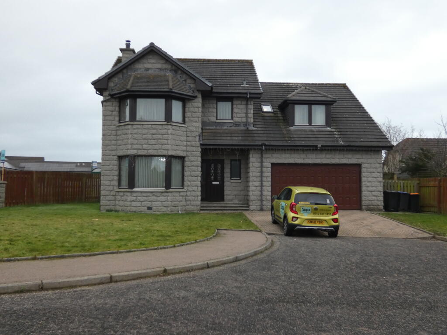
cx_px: 224
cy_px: 168
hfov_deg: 58.4
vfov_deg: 45.4
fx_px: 400
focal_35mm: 31
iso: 320
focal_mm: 5.5
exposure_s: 1/80
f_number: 3.3
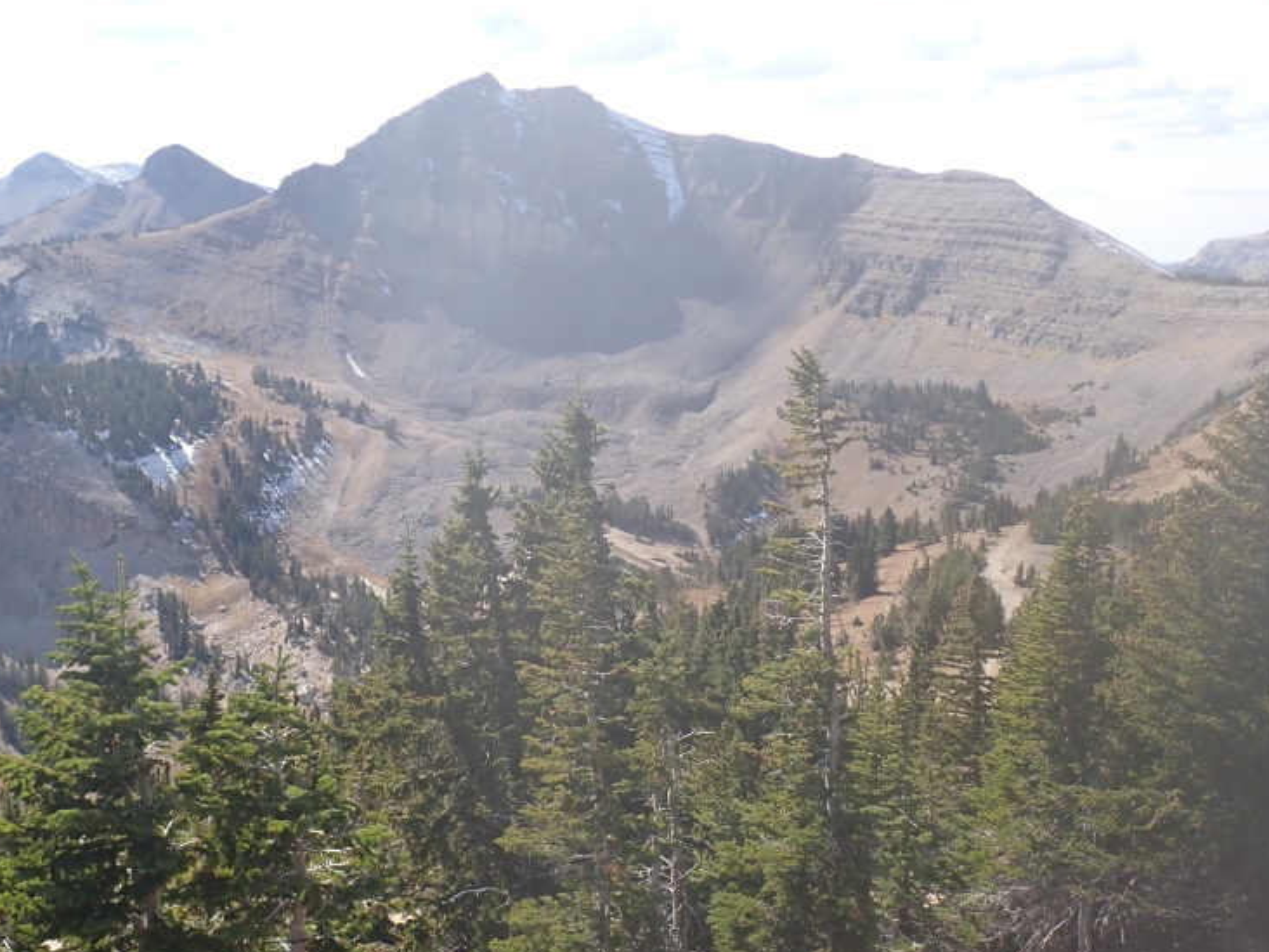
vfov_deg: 35.1
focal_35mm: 41
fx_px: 1503
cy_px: 489
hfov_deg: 45.4
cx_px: 478
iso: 100
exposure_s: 1/100
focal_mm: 5.4
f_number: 9
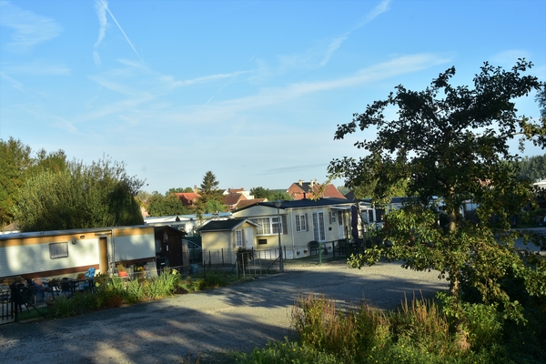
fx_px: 728
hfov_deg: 41.1
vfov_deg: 28.1
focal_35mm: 48
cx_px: 273
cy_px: 182
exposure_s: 1/125
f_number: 11
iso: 180
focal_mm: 32
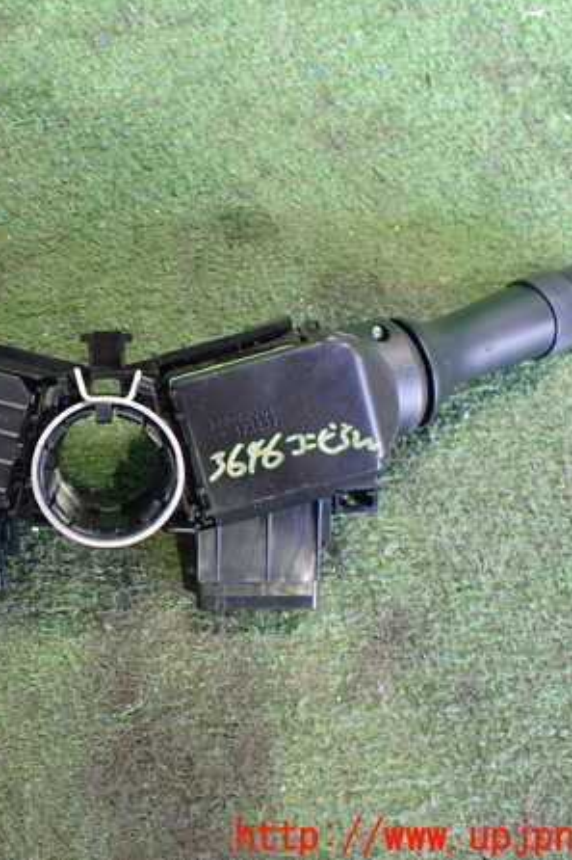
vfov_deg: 46.4
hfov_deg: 30.9
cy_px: 428
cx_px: 92
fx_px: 1002
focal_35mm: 42
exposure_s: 1/50
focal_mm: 5.4
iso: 800
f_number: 2.3
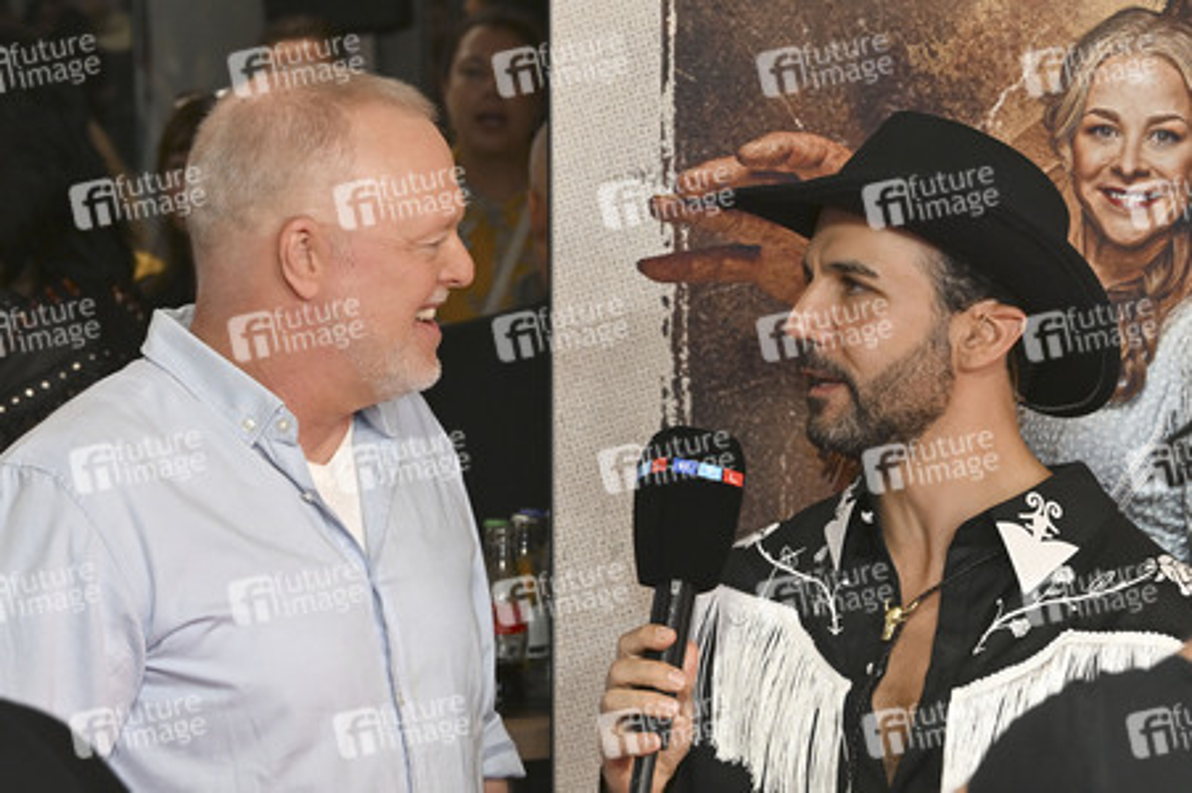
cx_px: 596
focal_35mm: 75
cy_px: 396
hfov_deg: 27.0
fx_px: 2481
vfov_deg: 18.2
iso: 800
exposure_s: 1/160
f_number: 5.6
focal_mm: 75
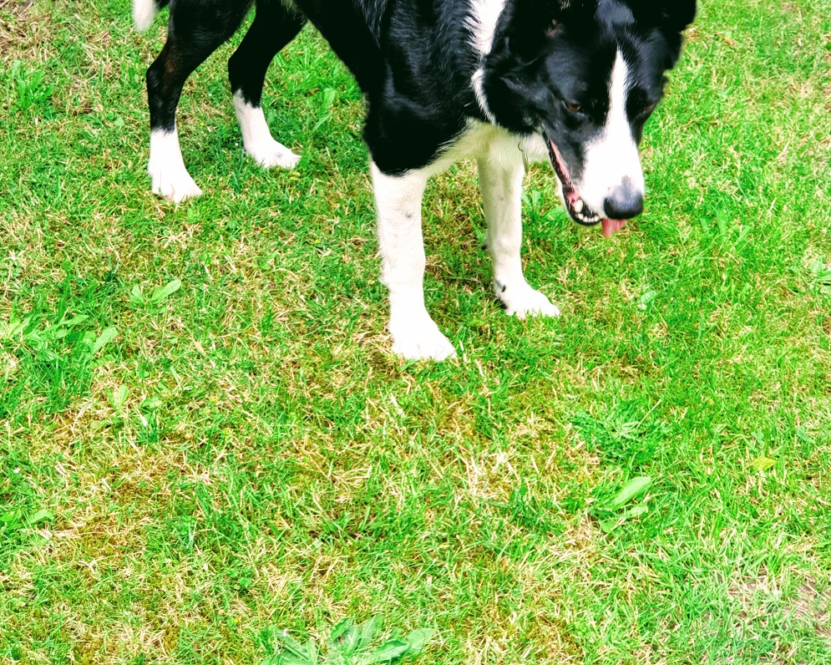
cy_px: 121
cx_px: 416
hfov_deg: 27.9
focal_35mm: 68
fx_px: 1672
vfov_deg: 22.1
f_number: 2.4
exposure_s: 1/100
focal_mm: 6
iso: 32
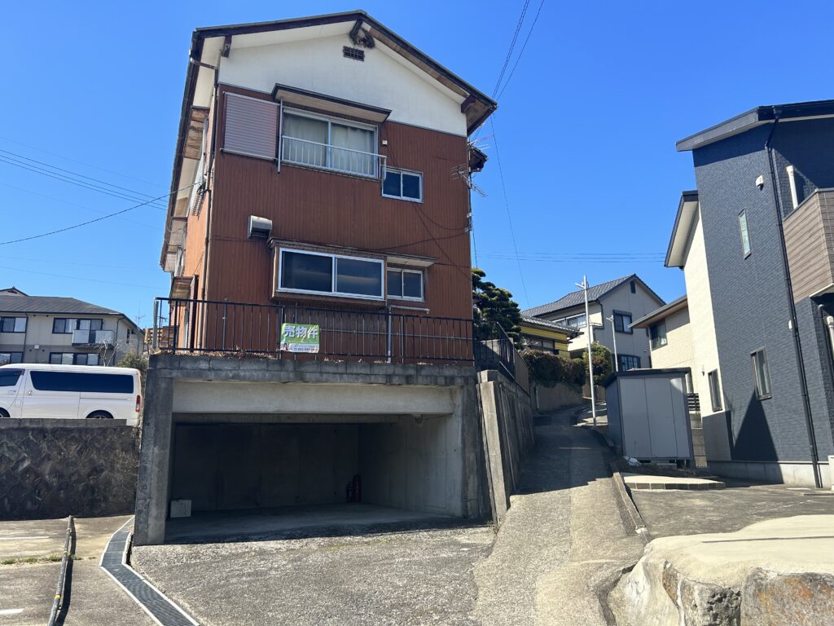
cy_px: 313
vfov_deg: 53.1
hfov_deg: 67.3
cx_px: 417
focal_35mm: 26
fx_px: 626
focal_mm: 5.7
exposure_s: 1/2353
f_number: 1.5
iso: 50
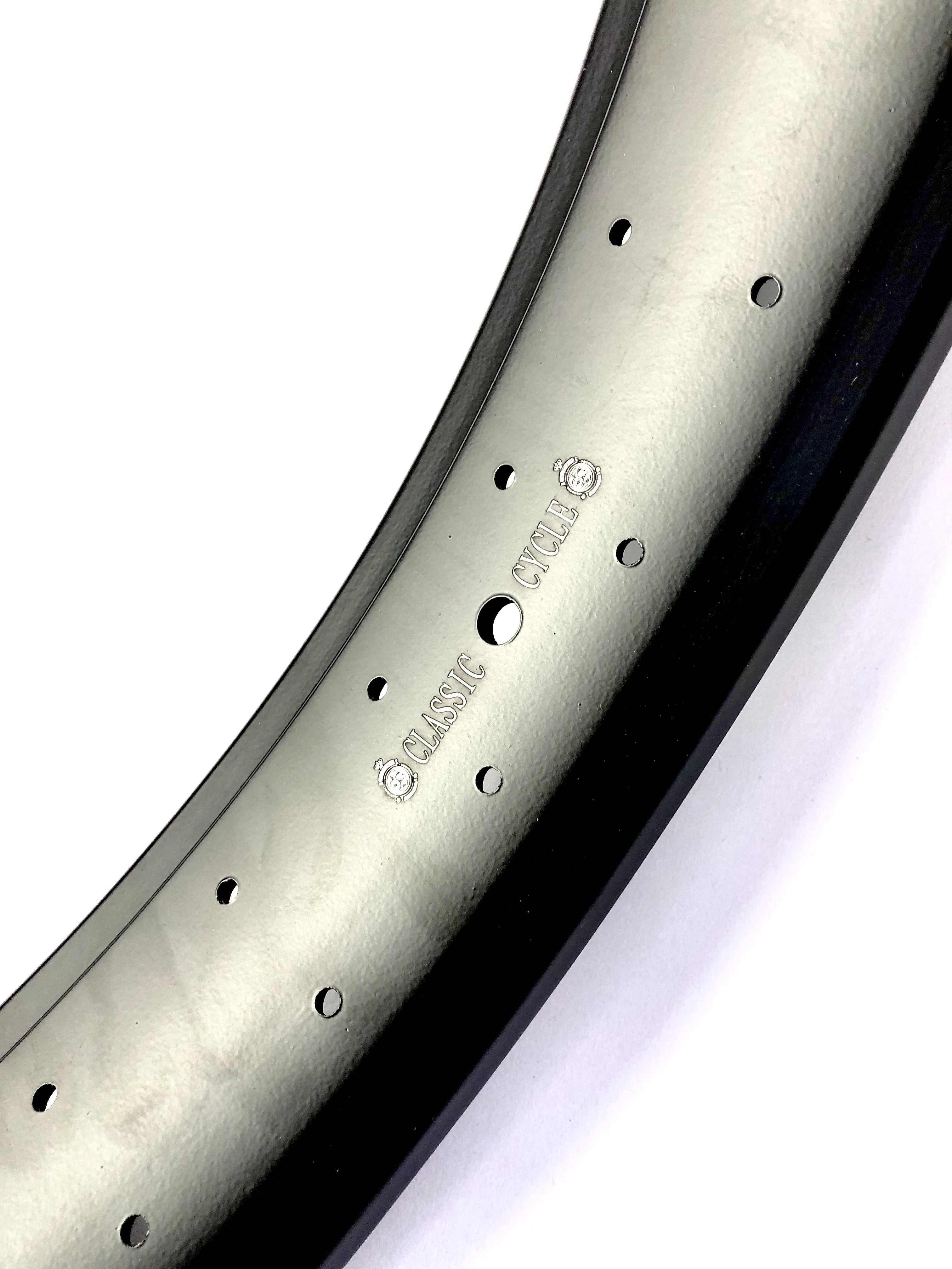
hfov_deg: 49.7
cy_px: 634
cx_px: 476
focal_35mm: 28
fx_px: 1027
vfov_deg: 63.4
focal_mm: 3.99
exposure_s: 1/100
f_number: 1.8
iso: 32
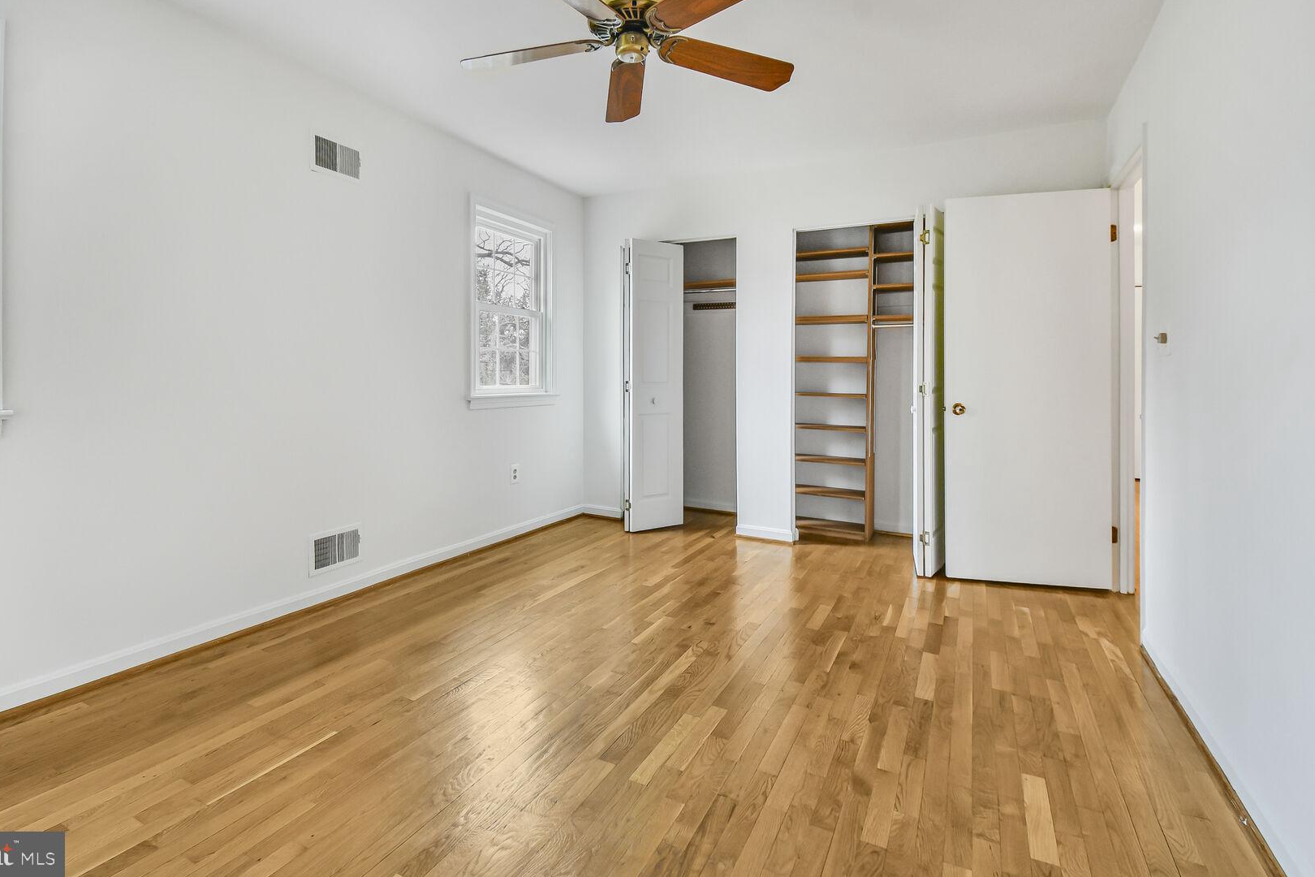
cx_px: 614
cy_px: 413
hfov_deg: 96.6
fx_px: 584
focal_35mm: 16
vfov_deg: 73.7
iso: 200
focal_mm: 10
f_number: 8
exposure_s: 1/2
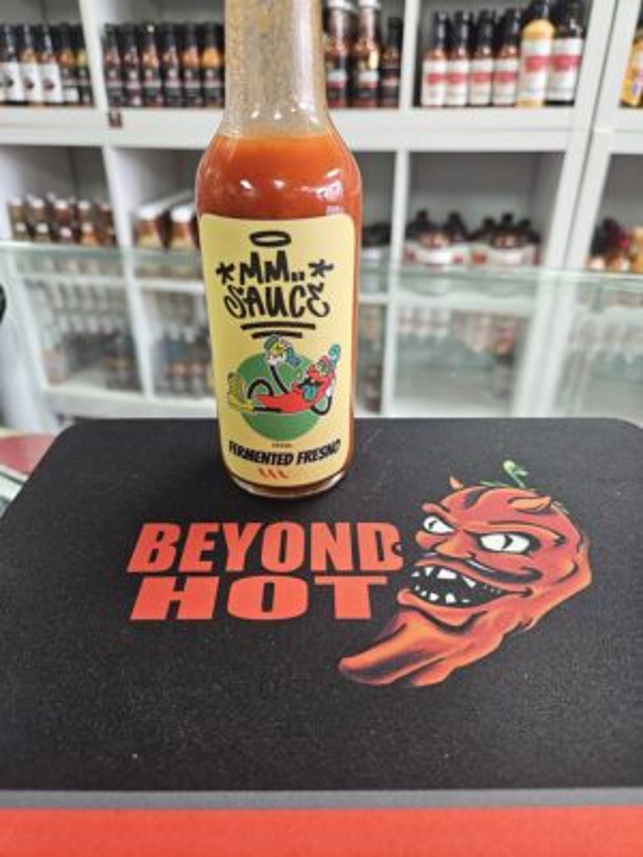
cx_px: 322
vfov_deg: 73.9
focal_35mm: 23
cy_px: 428
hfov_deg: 58.9
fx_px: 570
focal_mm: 5.4
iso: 250
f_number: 1.8
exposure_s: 1/120
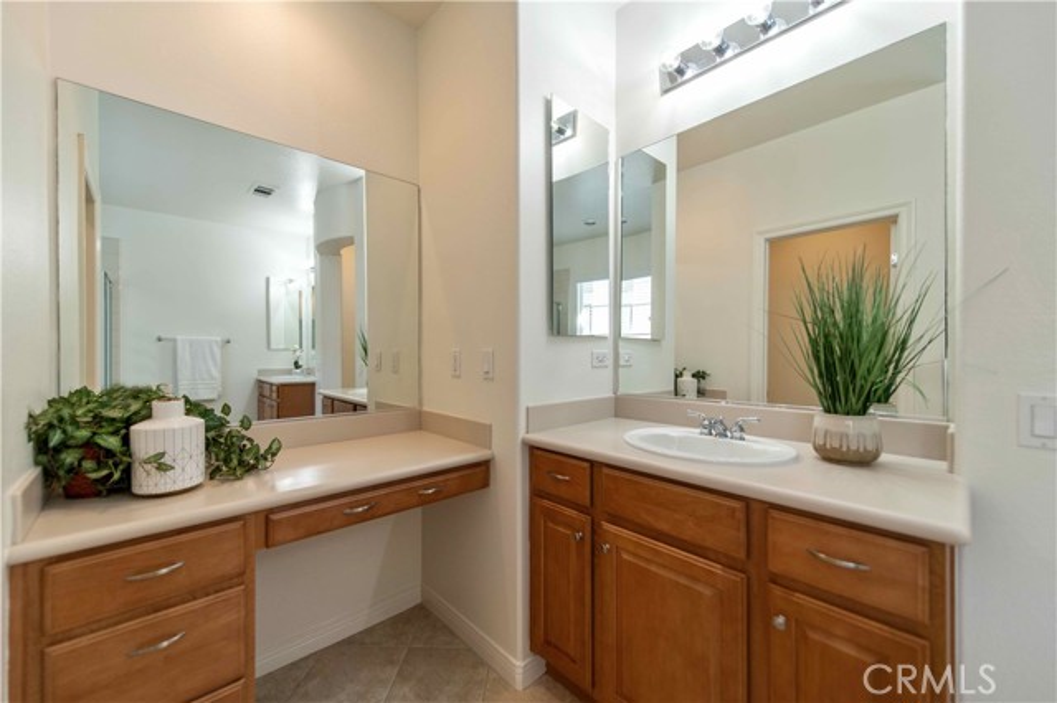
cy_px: 352
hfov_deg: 104.3
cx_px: 528
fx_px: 411
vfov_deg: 81.1
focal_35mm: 14
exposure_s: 1/200
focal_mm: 14
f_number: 2.8
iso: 400
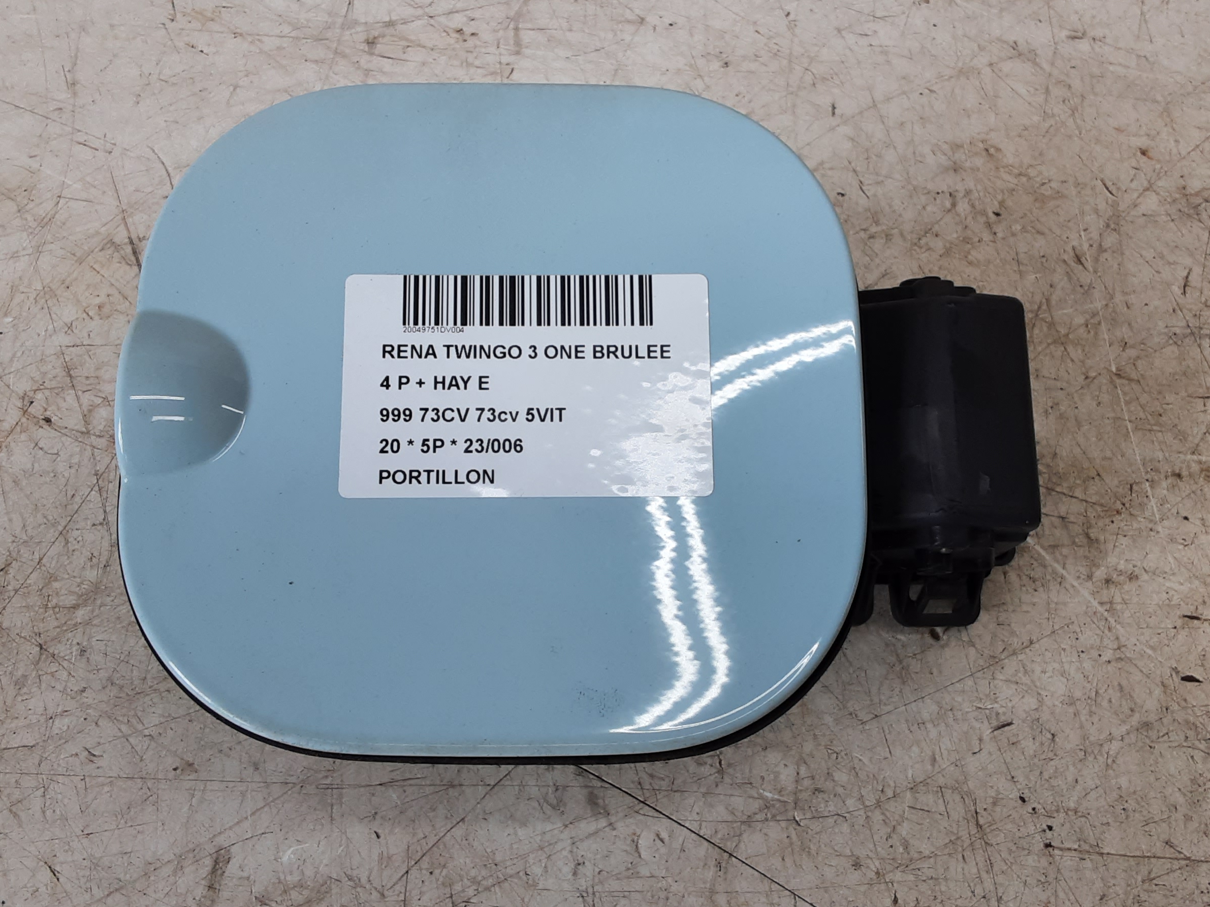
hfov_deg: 50.1
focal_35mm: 37
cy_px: 437
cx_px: 624
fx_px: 1293
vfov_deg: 38.7
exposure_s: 1/100
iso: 40
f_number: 1.9
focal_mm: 2.91
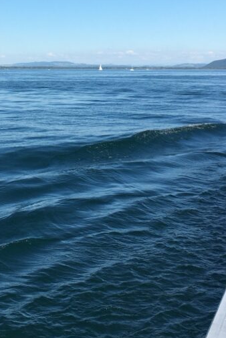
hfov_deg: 22.2
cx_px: 70
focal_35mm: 61
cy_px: 67
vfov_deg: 32.0
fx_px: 574
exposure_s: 1/1876
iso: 25
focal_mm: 4.15
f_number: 2.2
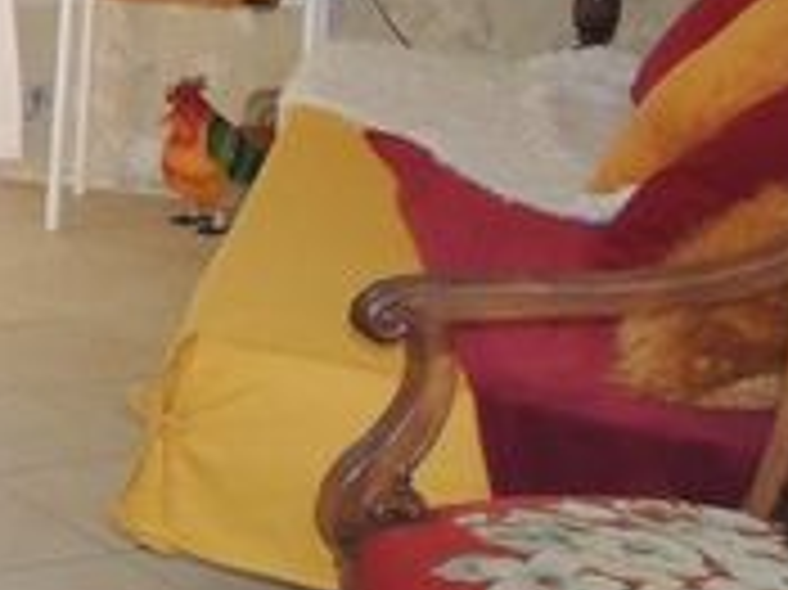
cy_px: -149
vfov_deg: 13.0
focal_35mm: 110
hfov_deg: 14.6
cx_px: -811
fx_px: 2502
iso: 800
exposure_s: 1/640
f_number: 3
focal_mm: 4.3
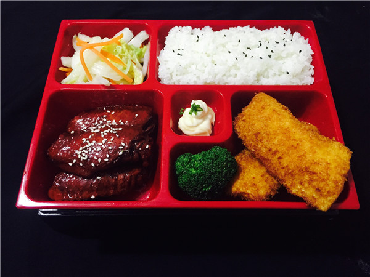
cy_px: 138
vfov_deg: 48.2
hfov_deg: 61.7
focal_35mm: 29
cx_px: 185
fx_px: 310
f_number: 2.2
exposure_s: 1/15
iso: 250
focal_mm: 4.15
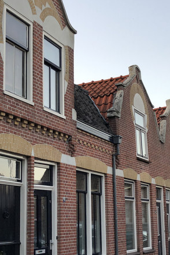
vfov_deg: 32.3
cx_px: 77
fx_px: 439
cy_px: 154
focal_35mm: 62
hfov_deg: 21.9
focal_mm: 3.99
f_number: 1.8
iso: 32
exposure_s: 1/81
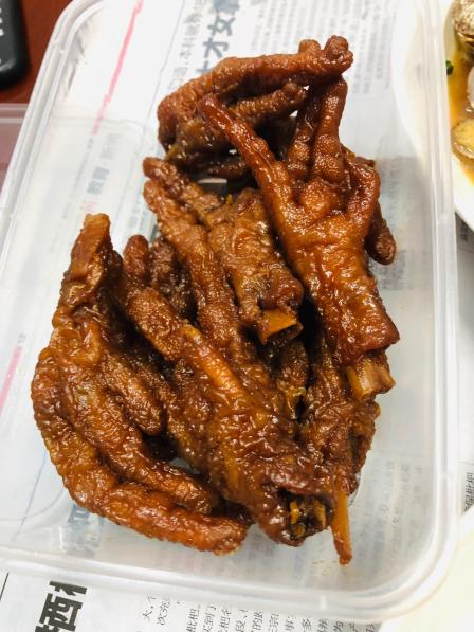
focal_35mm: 28
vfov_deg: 63.4
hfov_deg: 49.8
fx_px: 511
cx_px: 237
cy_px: 316
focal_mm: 4
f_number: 1.8
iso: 100
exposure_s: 1/8
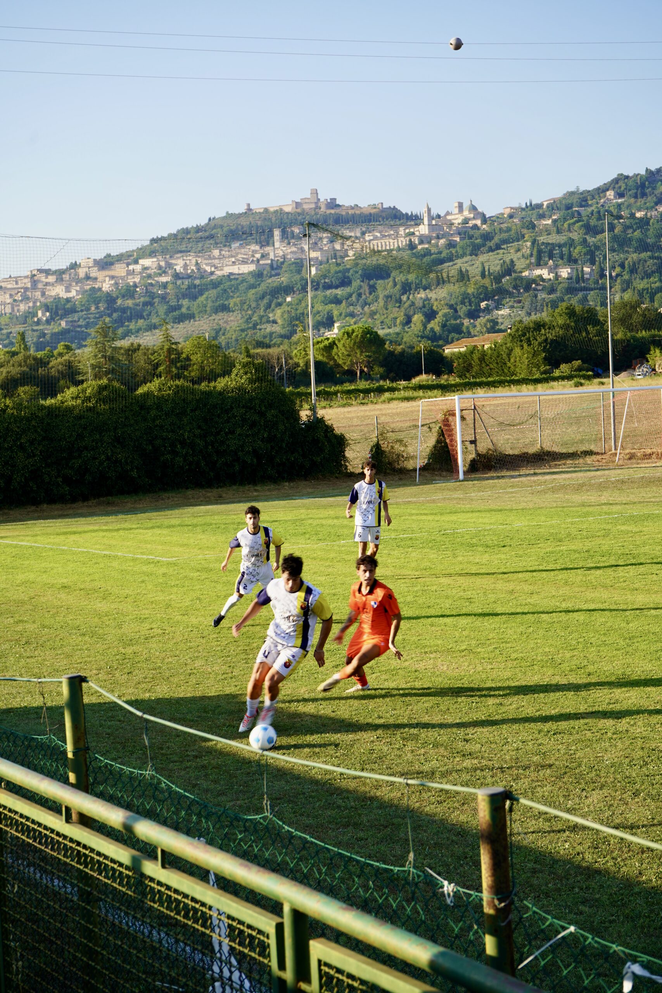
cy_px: 496
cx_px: 331
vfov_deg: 28.8
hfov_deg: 19.5
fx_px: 1930
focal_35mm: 70
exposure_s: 1/125
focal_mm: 70
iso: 100
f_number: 8
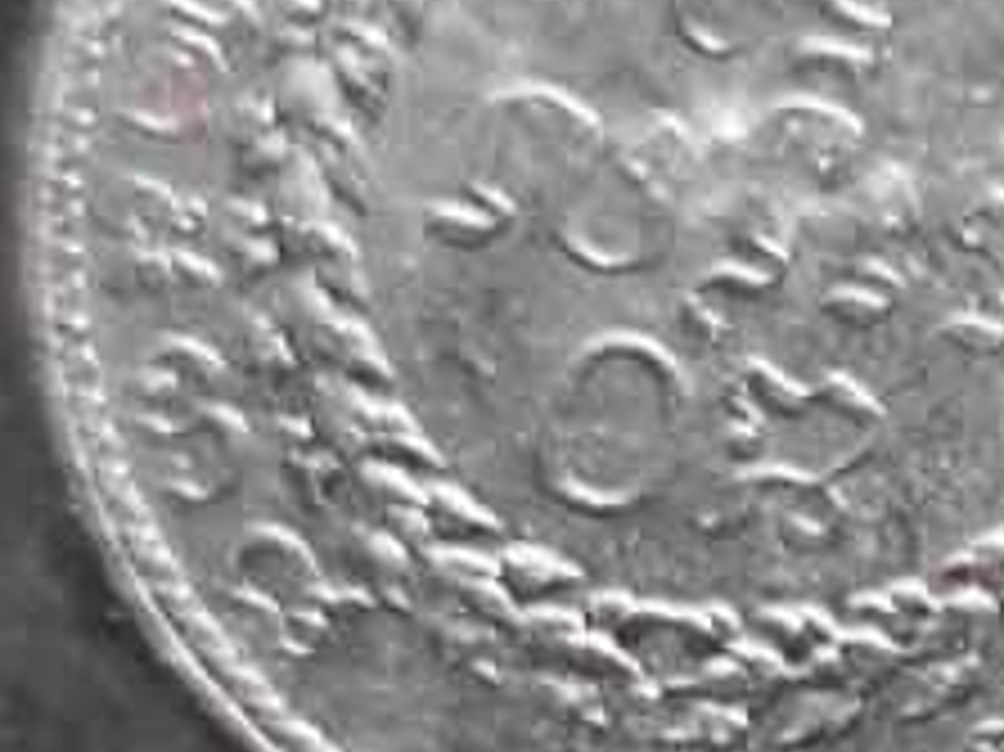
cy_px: 1319
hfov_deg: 6.2
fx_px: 8928
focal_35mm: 308
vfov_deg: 4.8
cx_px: 2350
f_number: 1.6
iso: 160
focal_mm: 5.84
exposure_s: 1/81.1
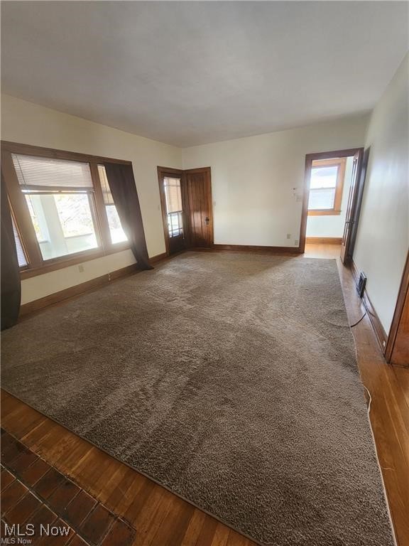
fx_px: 205
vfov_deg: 106.2
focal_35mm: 13
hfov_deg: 89.9
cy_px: 273
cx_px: 204
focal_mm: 2.2
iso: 320
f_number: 2.2
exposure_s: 1/60
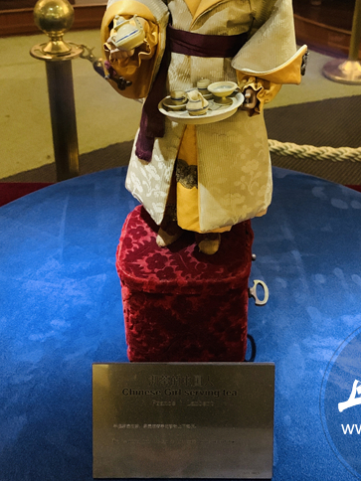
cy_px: 115
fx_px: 598
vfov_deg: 42.4
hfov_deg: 33.4
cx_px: 224
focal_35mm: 43
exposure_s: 1/15
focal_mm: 4.25
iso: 1000
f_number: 1.8
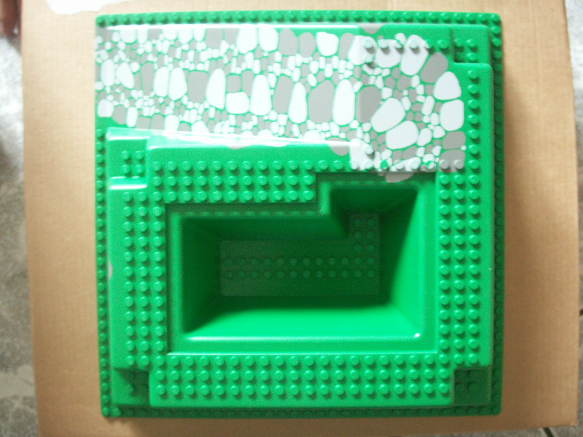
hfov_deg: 50.1
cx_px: 292
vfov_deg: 38.7
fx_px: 623
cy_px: 218
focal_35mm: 37
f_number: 3.5
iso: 160
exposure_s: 1/1.67
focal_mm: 7.7
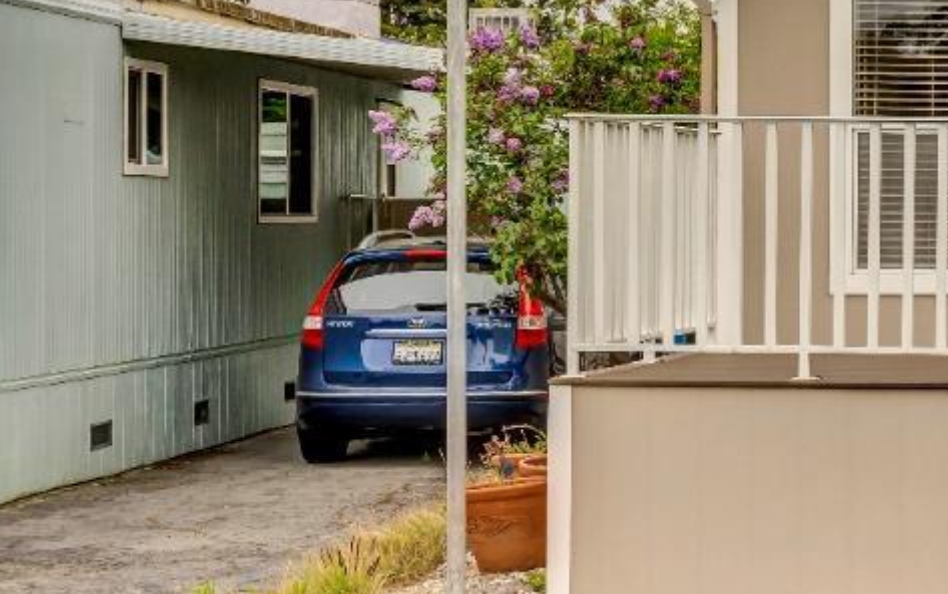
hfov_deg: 18.9
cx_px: 1423
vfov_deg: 13.5
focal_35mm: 97
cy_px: 191
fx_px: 2507
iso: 125
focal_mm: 30
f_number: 10
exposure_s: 1/100
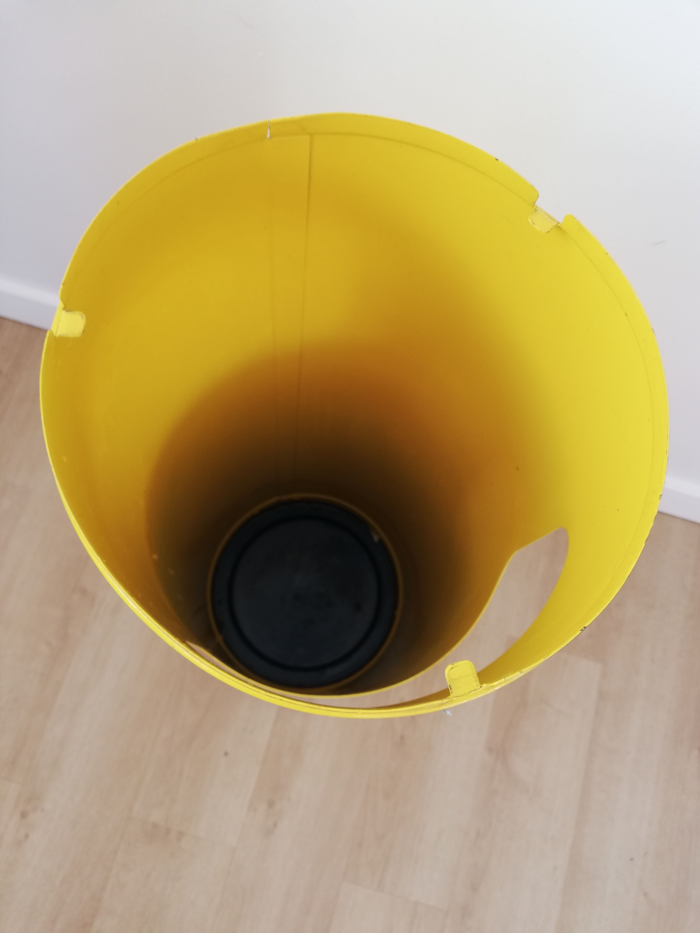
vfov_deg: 67.3
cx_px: 350
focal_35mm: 26
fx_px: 701
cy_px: 466
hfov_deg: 53.1
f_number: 2.2
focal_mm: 3.81
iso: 64
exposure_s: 1/50
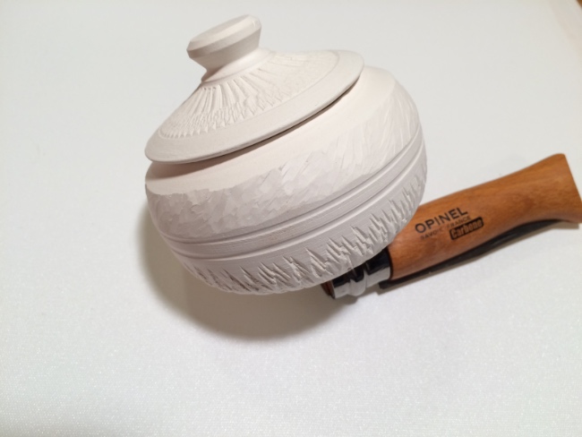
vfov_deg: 48.3
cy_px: 218
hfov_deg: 61.6
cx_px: 291
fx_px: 488
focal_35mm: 29
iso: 50
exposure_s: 1/30
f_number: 2.2
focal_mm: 4.15
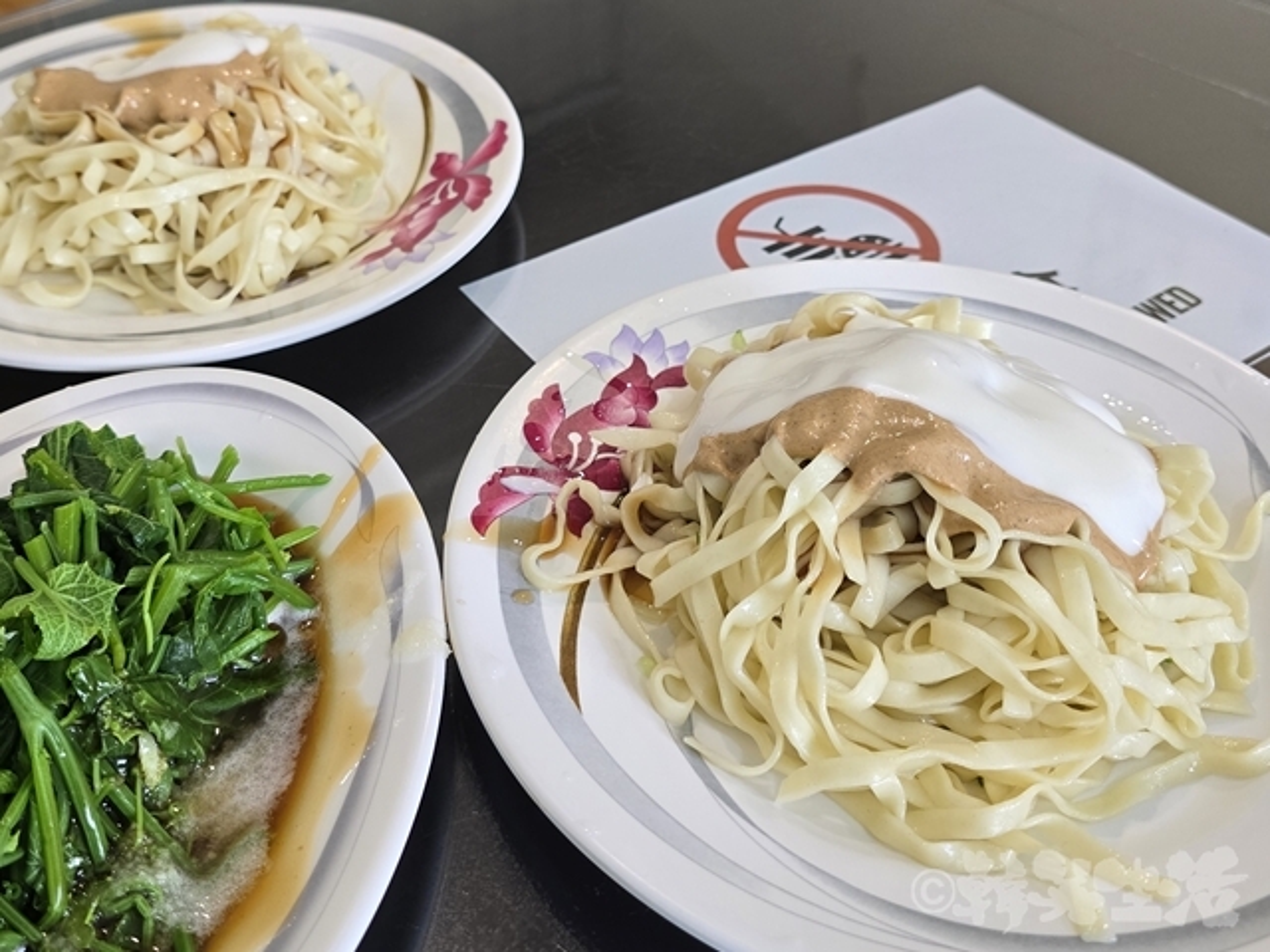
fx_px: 844
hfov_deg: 73.9
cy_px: 476
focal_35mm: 23
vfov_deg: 58.9
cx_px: 635
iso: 160
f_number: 1.7
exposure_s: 1/120
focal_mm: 6.3
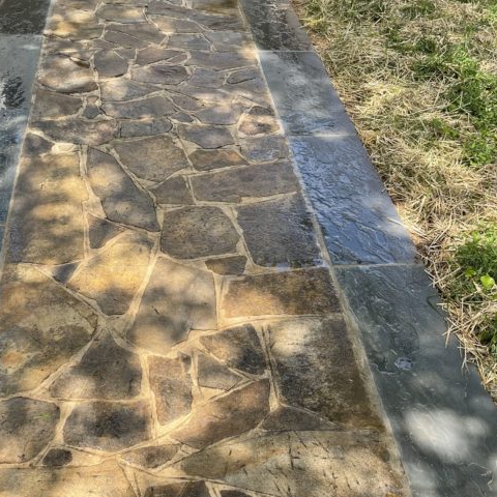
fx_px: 796
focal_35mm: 49
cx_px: 139
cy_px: 247
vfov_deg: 34.7
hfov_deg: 34.1
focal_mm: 5.1
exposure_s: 1/713
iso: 32
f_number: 1.6
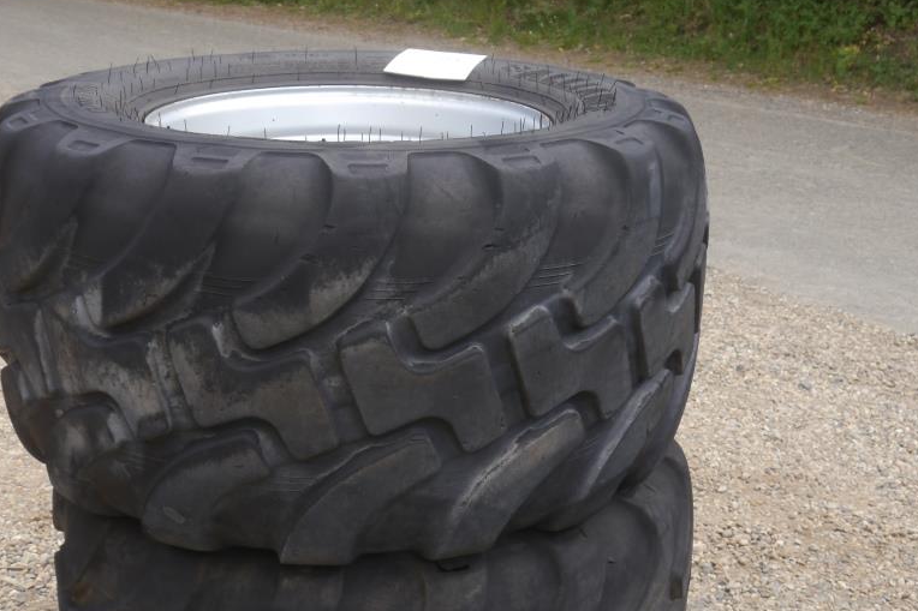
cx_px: 434
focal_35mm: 53
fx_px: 1351
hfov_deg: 37.5
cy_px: 448
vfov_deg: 25.2
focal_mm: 19
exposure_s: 1/250
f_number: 5.6
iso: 160
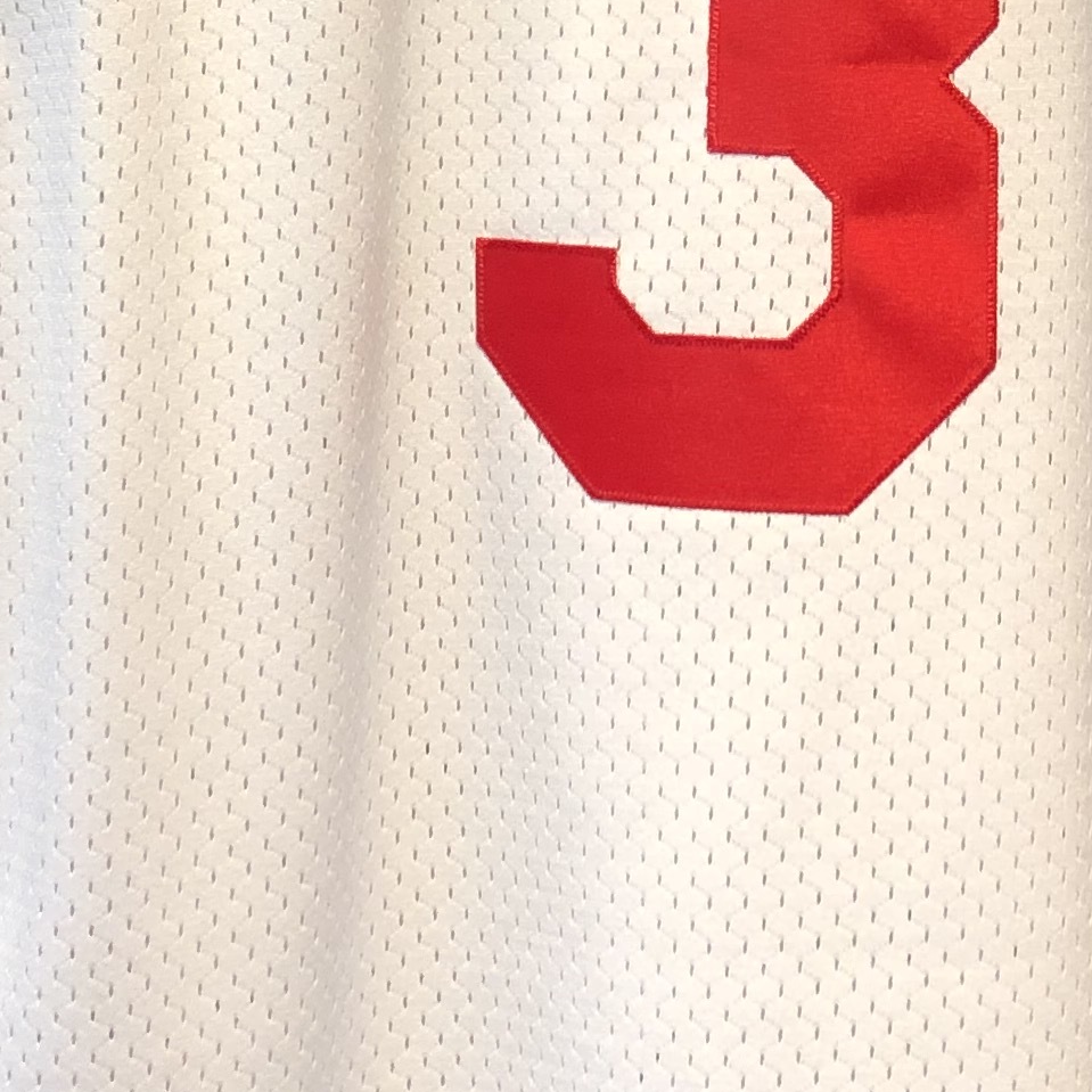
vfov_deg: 16.0
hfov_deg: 16.7
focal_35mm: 104
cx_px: 720
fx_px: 3712
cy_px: -260
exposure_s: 1/40
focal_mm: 3.99
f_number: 1.8
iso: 32
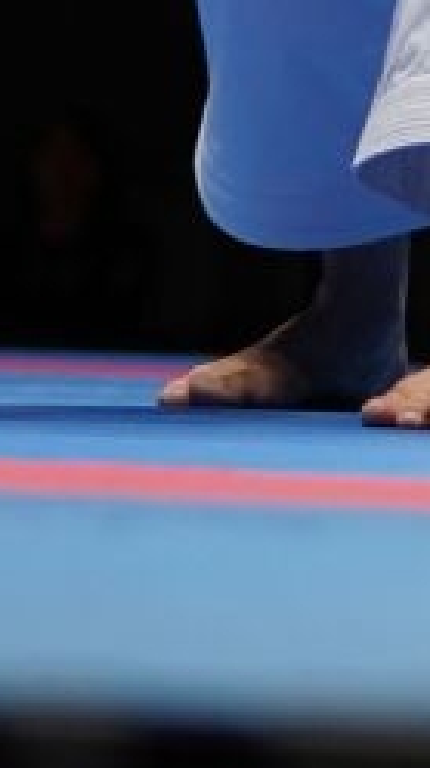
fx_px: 13455
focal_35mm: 662
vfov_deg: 3.3
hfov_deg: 1.8
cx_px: 1067
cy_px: -446
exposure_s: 1/200
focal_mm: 87
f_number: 2.8
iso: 800
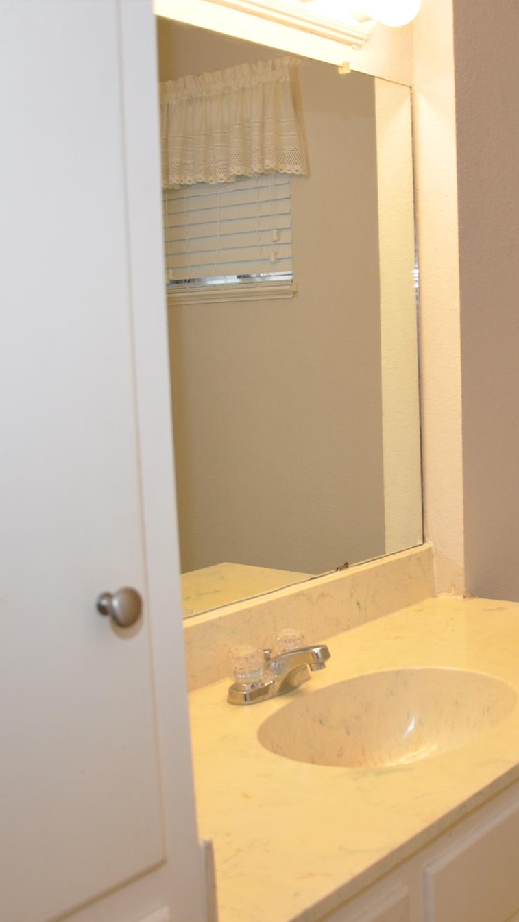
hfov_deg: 27.3
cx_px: 397
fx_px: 1052
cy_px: 463
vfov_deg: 47.4
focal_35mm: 43
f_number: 4
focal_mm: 18
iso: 450
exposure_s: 1/60
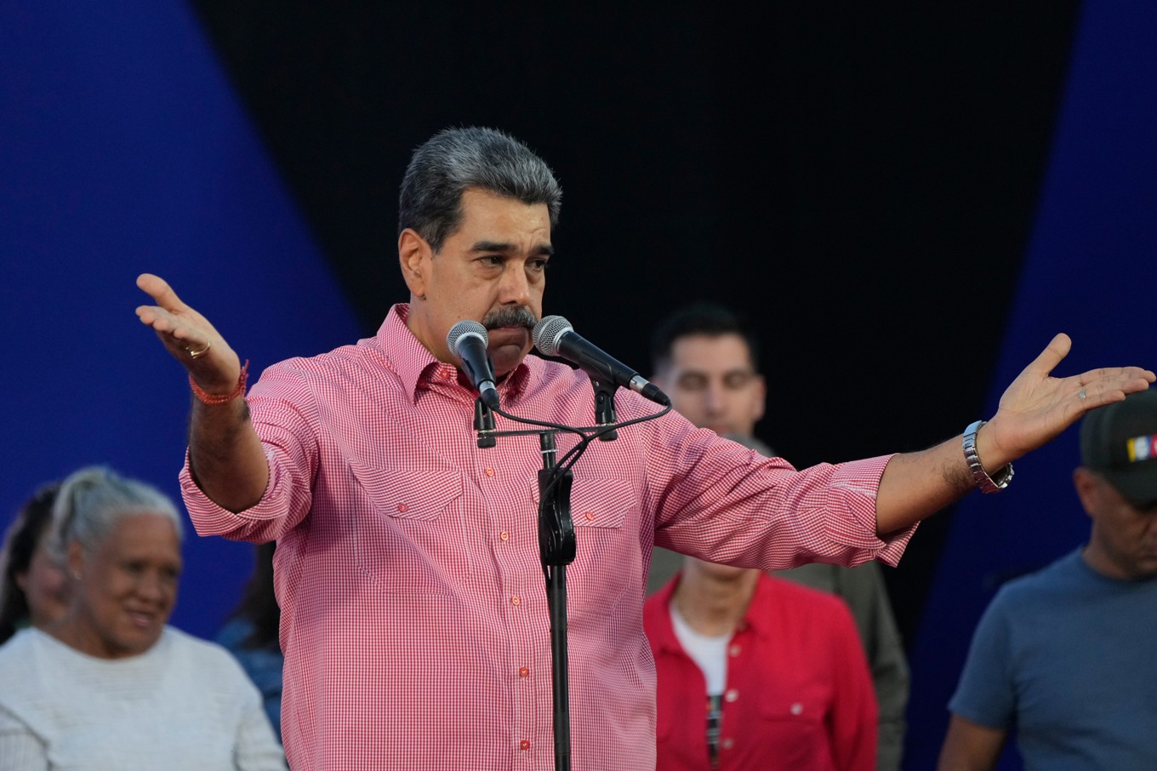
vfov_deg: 3.4
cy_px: 386
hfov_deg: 5.2
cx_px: 578
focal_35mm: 400
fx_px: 12852
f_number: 6.3
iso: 2500
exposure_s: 1/160
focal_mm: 400
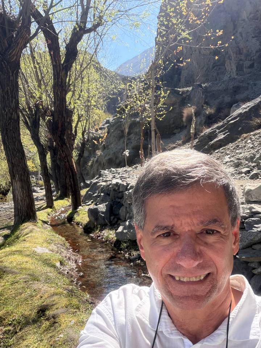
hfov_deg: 46.8
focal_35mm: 30
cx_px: 130
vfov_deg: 60.0
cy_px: 174
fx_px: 302
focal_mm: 2.71
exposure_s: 1/501
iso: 40
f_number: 1.9
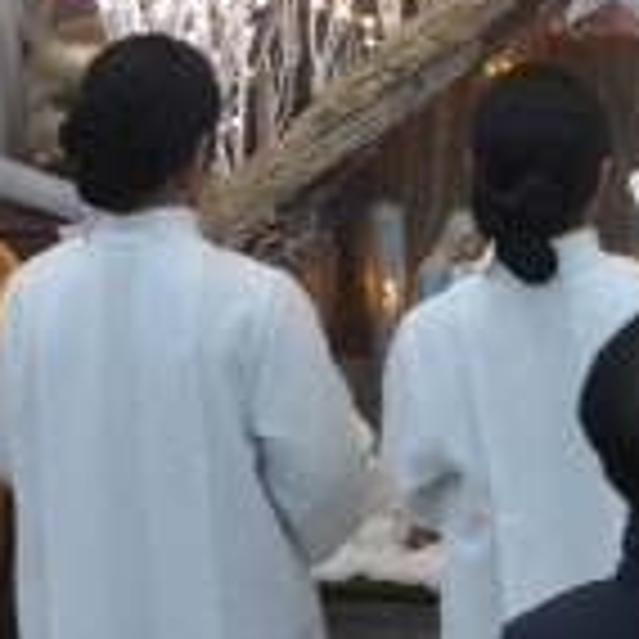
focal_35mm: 374
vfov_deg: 4.6
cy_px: -385
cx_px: 490
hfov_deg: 4.7
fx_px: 7811
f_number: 5
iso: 400
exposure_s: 1/25
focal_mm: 52
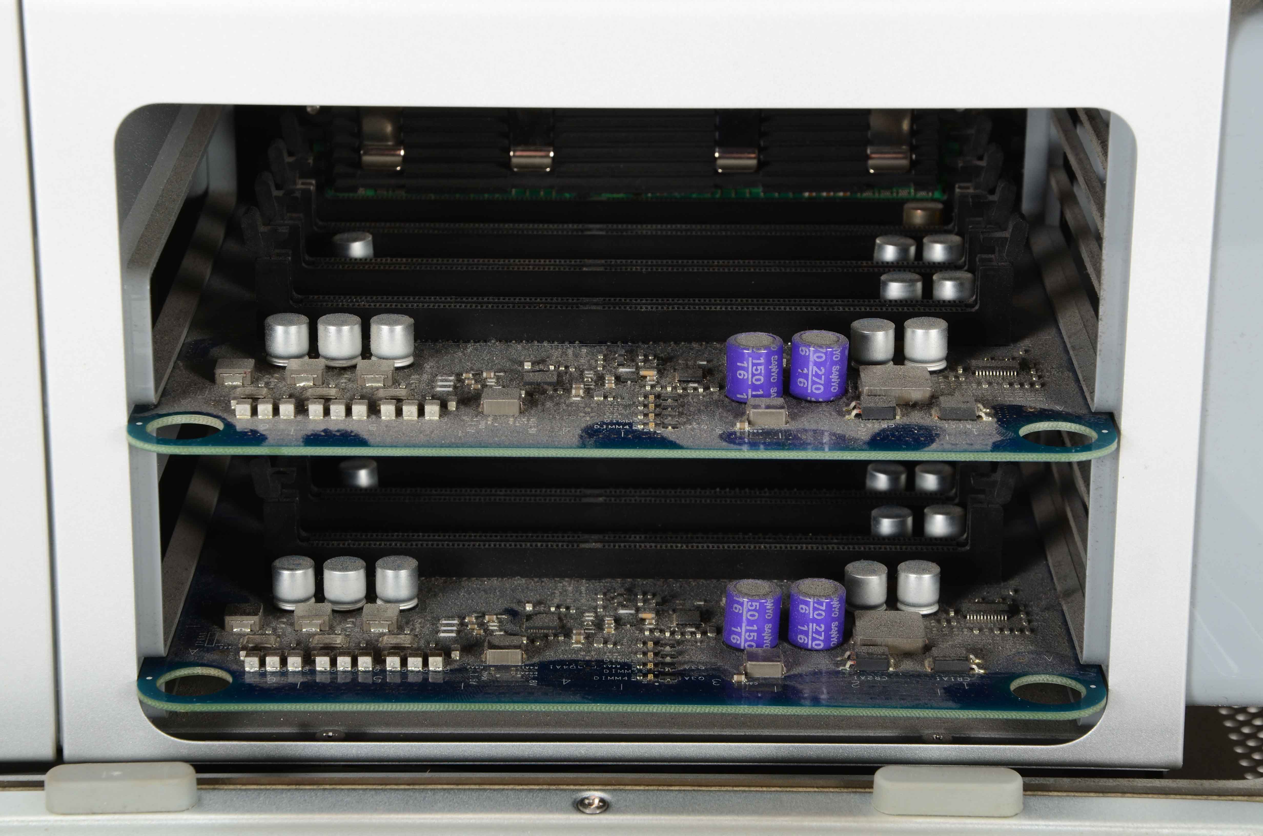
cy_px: 418
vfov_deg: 12.1
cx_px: 632
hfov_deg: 18.2
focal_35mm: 112
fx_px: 3939
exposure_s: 1/160
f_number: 13
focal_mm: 75
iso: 200
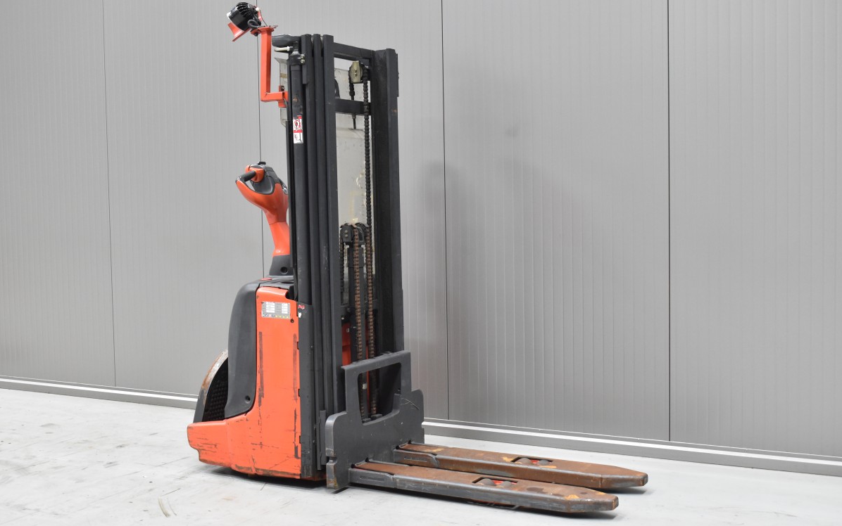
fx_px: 1056
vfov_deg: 28.0
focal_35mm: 46
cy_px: 258
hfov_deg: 43.5
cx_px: 421
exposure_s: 1/20
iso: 1600
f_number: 6.3
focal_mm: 30
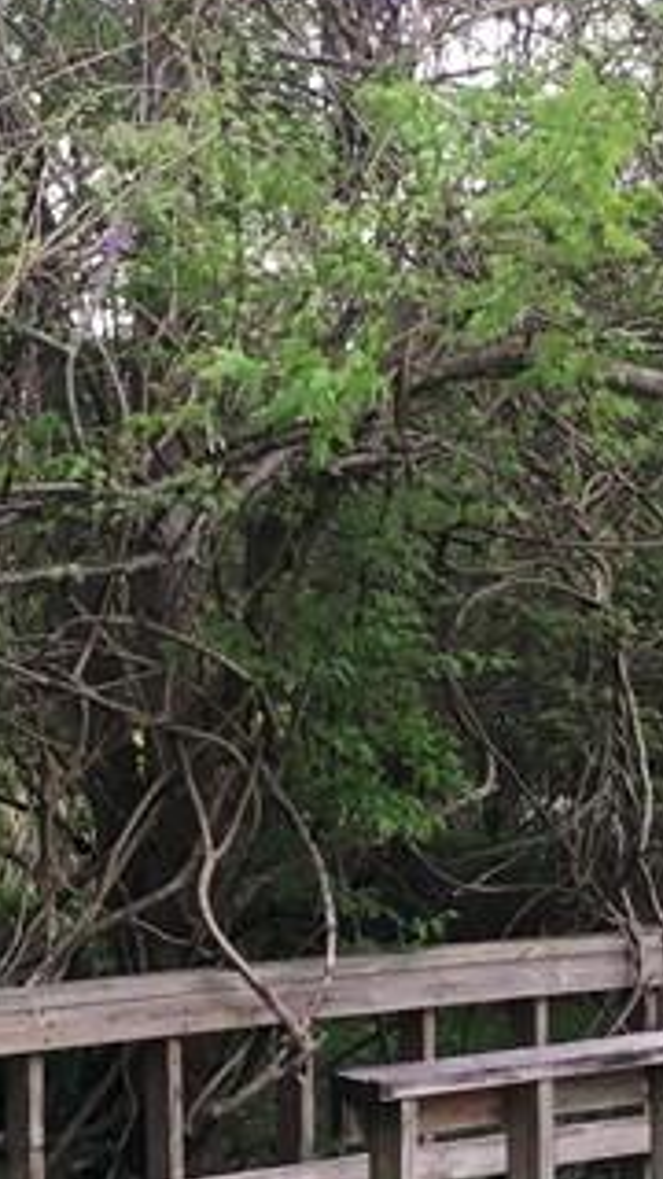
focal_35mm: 101
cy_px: 534
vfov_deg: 21.1
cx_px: 103
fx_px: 3157
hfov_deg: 11.9
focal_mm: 4.15
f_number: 2.2
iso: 25
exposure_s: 1/40
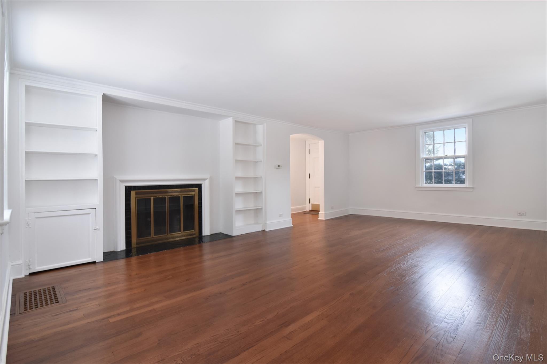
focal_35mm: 16
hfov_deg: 95.0
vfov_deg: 72.0
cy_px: 182
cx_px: 274
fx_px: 251
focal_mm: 11
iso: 640
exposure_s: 1/30
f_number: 8
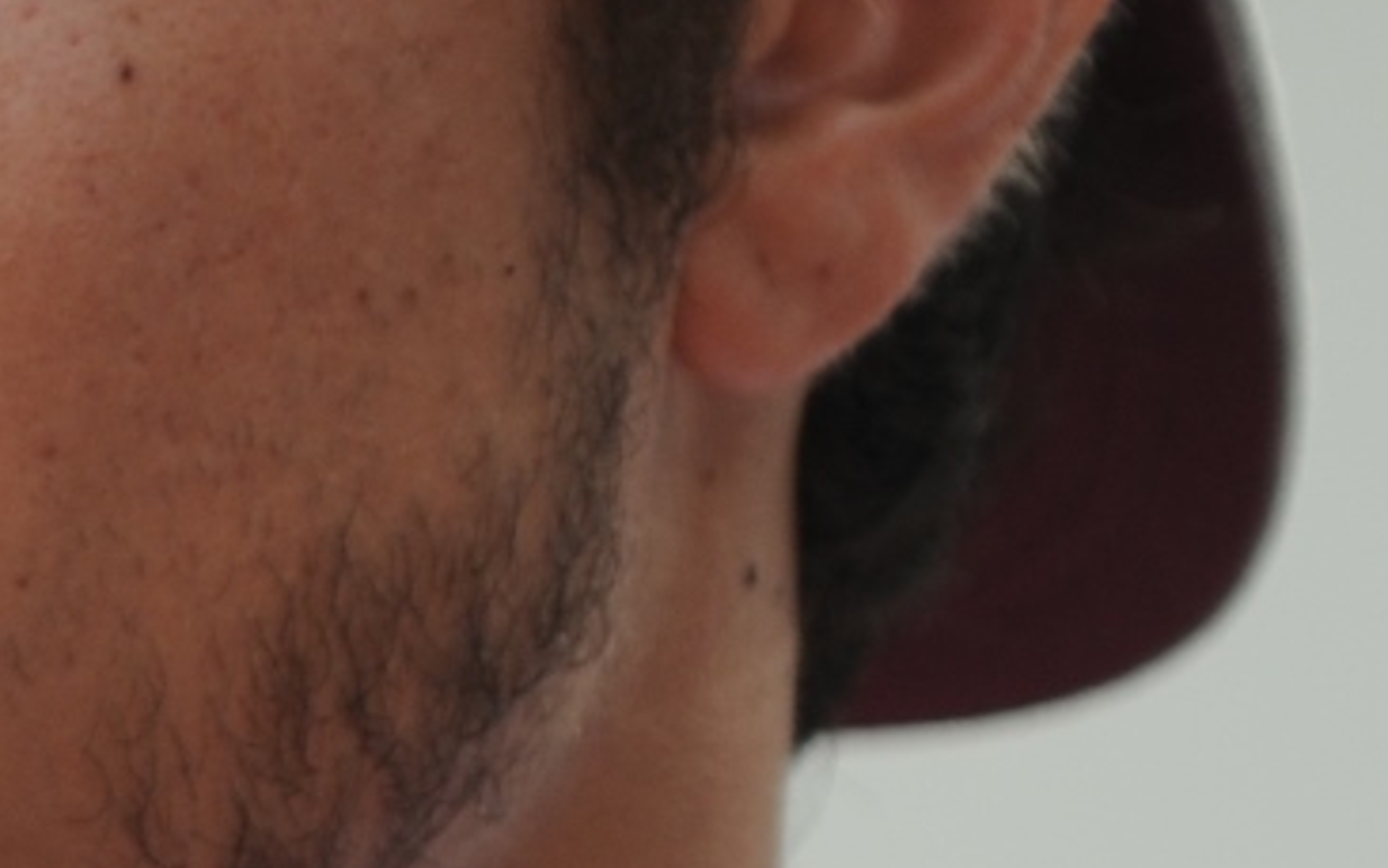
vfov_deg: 1.1
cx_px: -1695
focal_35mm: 1208
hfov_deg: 1.7
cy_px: 375
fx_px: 45710
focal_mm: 150
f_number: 3.2
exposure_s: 1/500
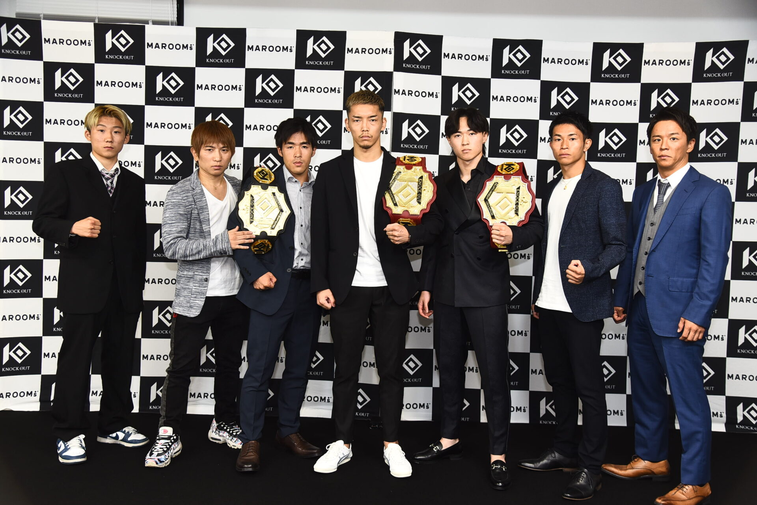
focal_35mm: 34
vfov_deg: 38.9
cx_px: 378
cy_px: 252
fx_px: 715
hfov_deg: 55.8
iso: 640
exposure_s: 1/200
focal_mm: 34
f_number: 4
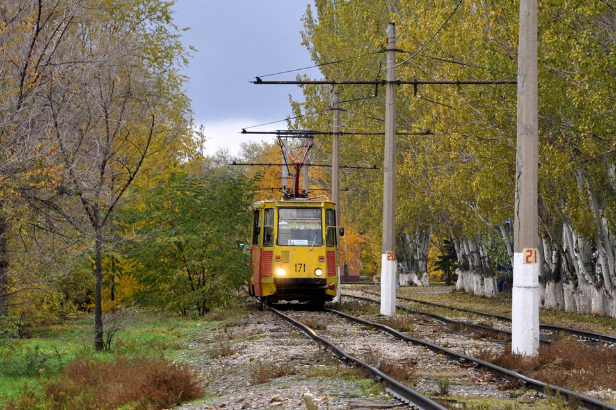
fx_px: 2800
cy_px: 188
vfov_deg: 8.4
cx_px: 296
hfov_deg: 12.6
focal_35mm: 164
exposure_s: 1/250
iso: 400
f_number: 5.6
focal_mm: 75
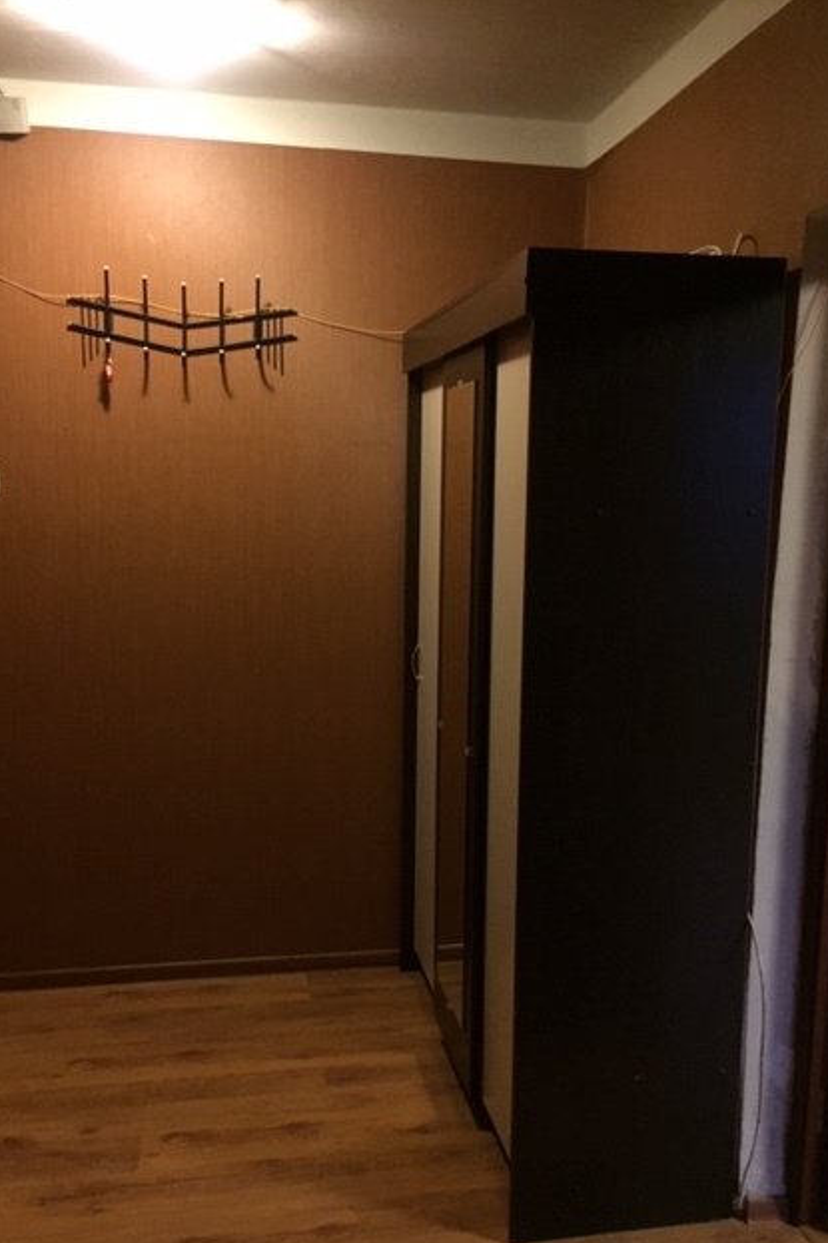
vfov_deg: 60.3
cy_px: 628
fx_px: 1070
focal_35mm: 31
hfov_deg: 42.3
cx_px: 409
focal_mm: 4.15
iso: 400
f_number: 2.2
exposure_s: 1/17
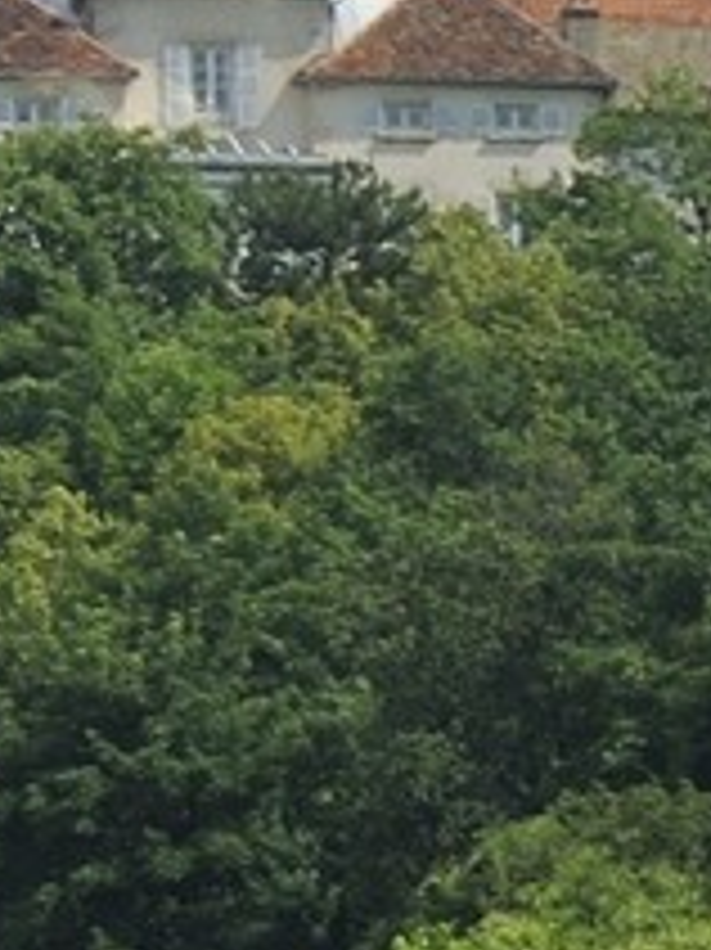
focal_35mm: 1386
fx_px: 37996
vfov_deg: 1.4
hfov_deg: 1.1
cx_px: -2156
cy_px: -173
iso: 200
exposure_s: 1/320
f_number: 10
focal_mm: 190
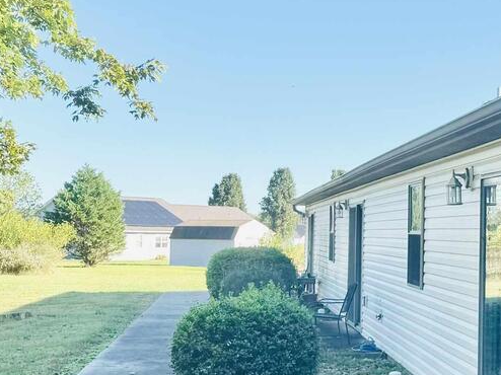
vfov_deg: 21.0
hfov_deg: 27.5
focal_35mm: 70
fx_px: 1013
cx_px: 353
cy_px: 184
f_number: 1.78
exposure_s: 1/2041
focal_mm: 6.76
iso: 80
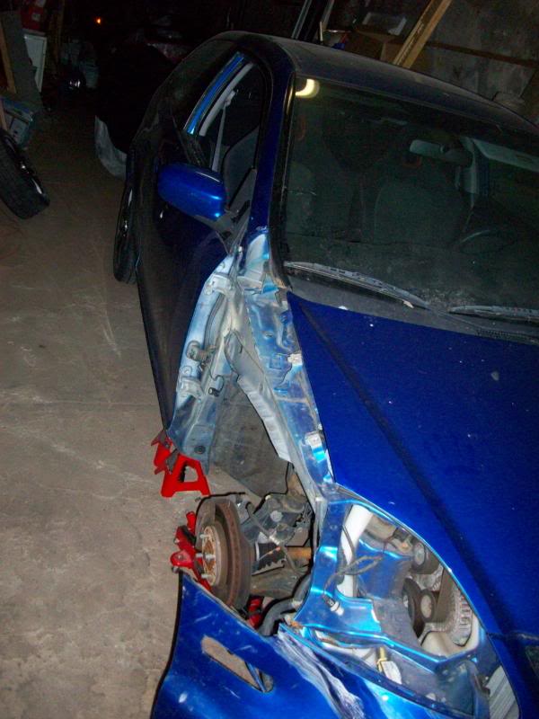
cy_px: 360
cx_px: 270
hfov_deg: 41.8
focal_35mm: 34
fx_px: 706
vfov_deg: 54.0
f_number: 2.8
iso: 320
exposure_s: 1/60
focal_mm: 5.7
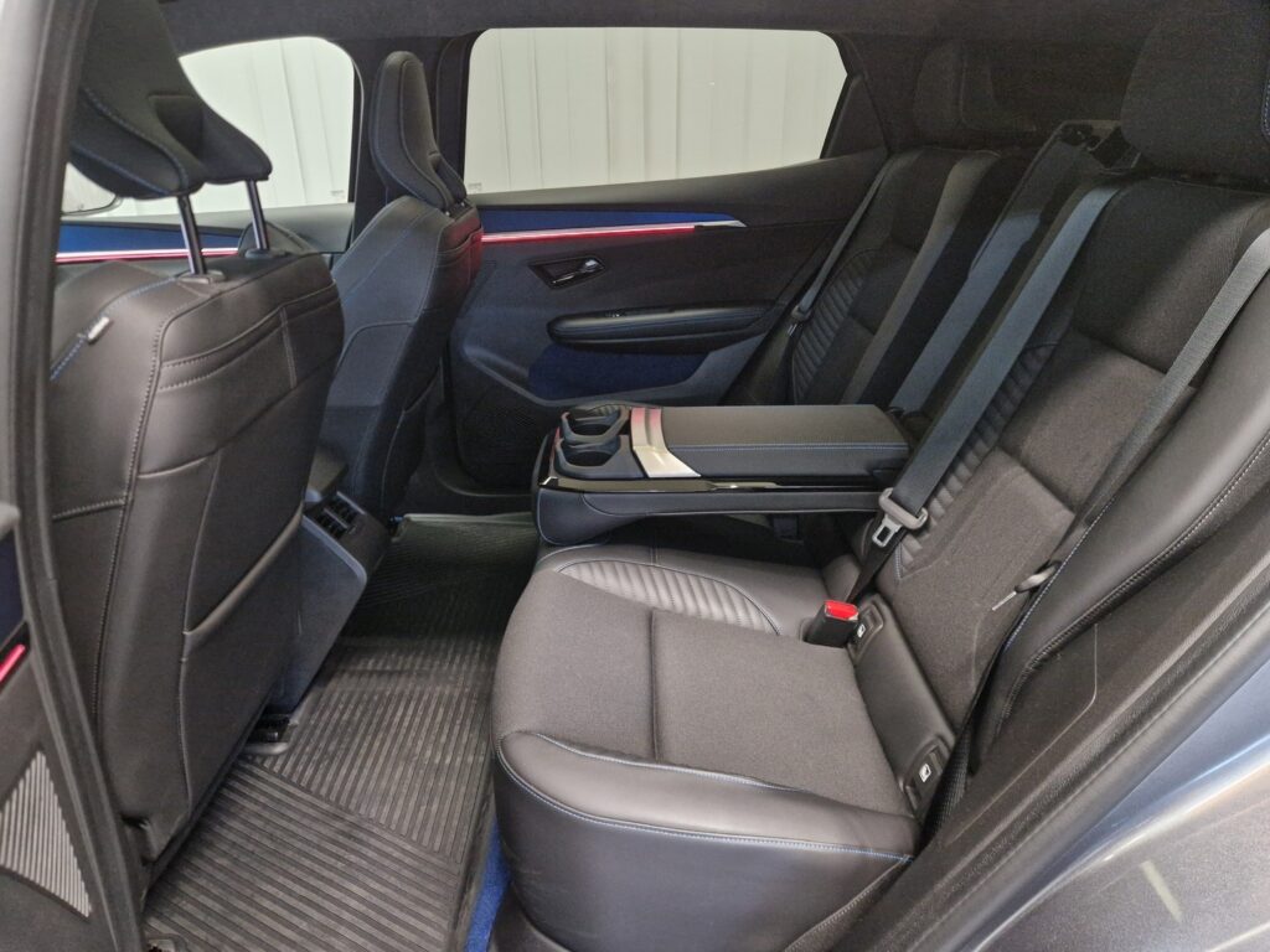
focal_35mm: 23
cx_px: 635
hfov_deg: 73.9
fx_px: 844
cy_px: 476
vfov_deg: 58.9
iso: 800
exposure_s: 1/100
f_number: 1.8
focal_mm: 5.4
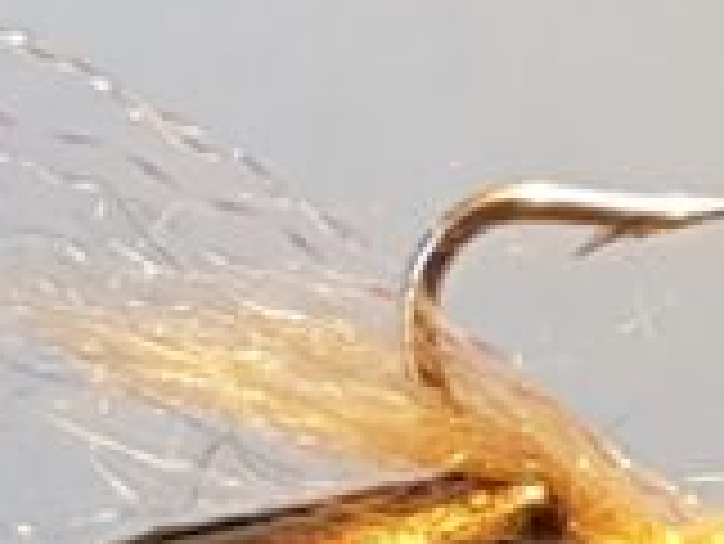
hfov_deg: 31.3
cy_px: 409
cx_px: 684
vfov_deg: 25.0
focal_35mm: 58
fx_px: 1214
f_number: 1.7
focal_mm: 4.2
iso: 100
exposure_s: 1/100
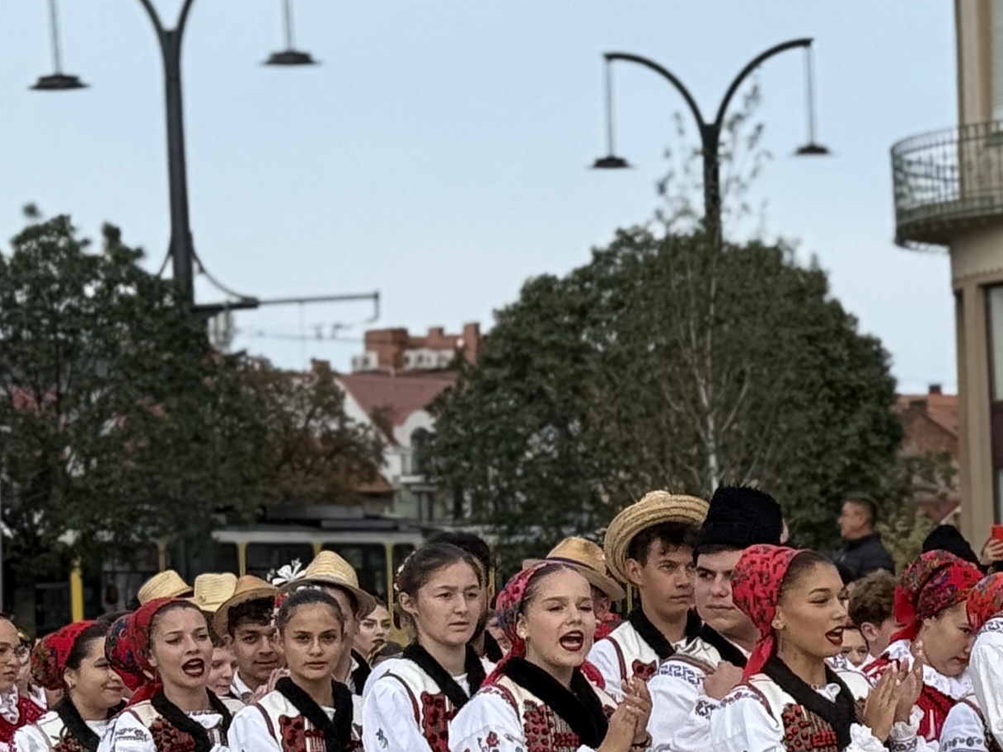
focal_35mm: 159
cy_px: 642
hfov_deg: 12.0
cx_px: 1412
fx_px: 4607
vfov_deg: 9.3
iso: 64
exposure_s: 1/1980
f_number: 1.78
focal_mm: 6.76
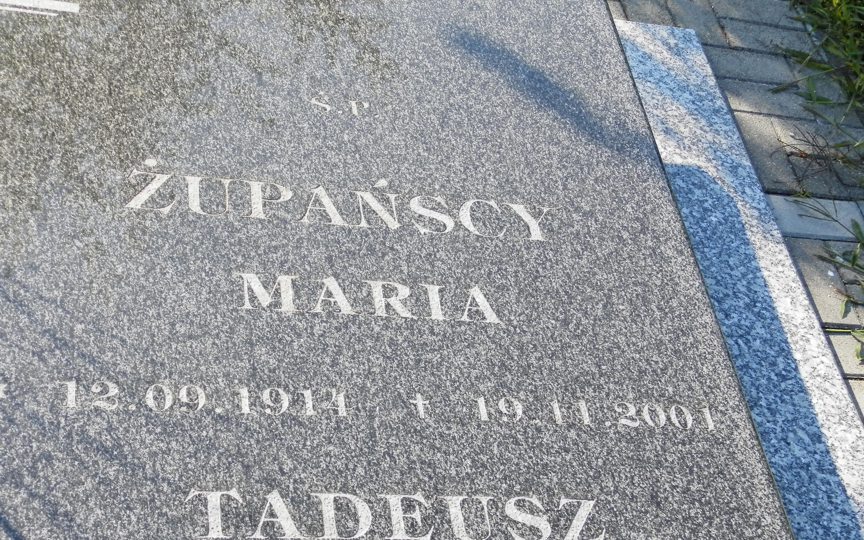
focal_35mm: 54
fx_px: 1271
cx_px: 443
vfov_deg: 23.8
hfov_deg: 37.5
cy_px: 387
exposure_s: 1/50
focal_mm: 7.2
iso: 100
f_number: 9.8
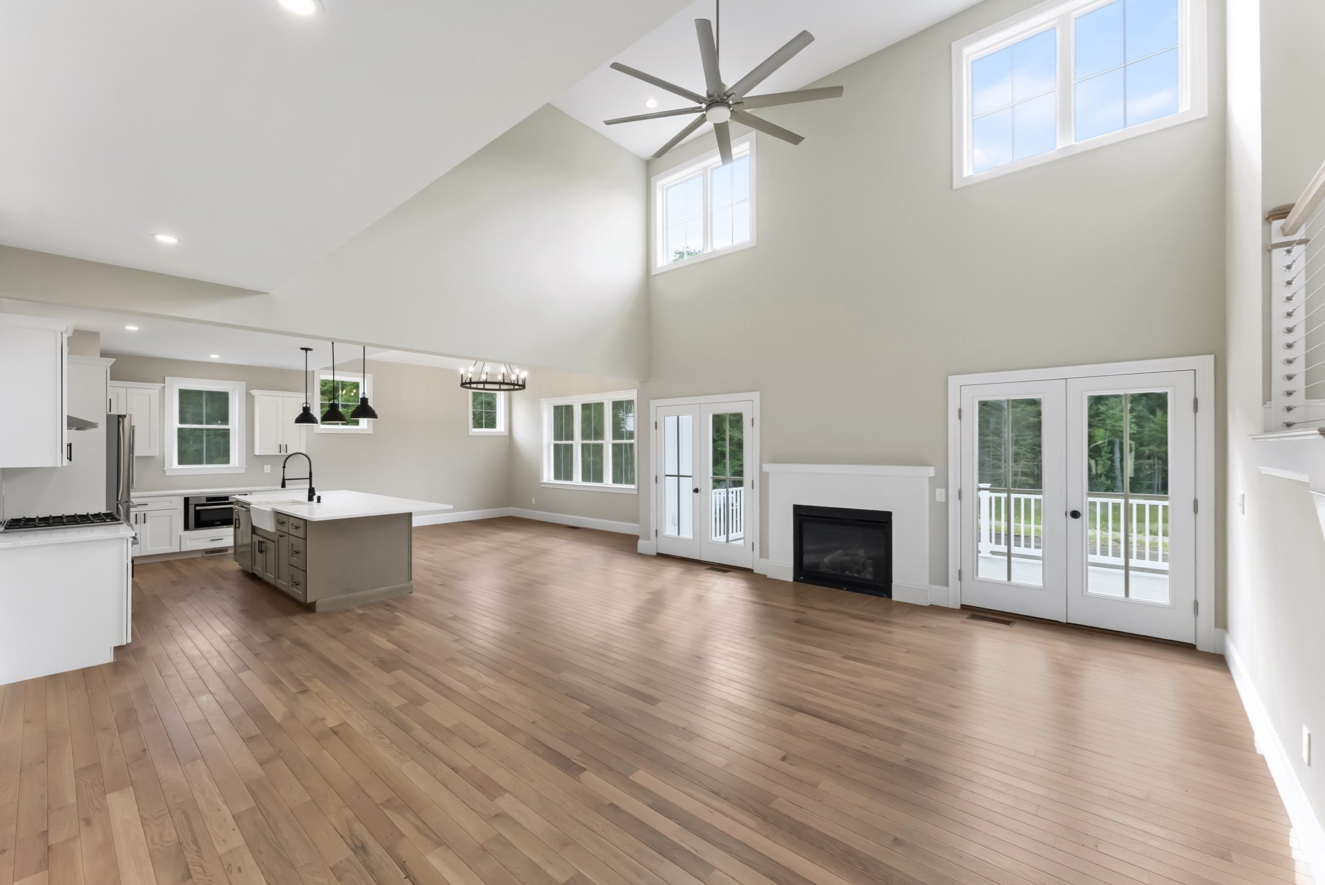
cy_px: 442
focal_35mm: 14
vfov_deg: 81.3
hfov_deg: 104.2
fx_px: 516
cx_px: 662
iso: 800
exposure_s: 1/125
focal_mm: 14
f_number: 7.1
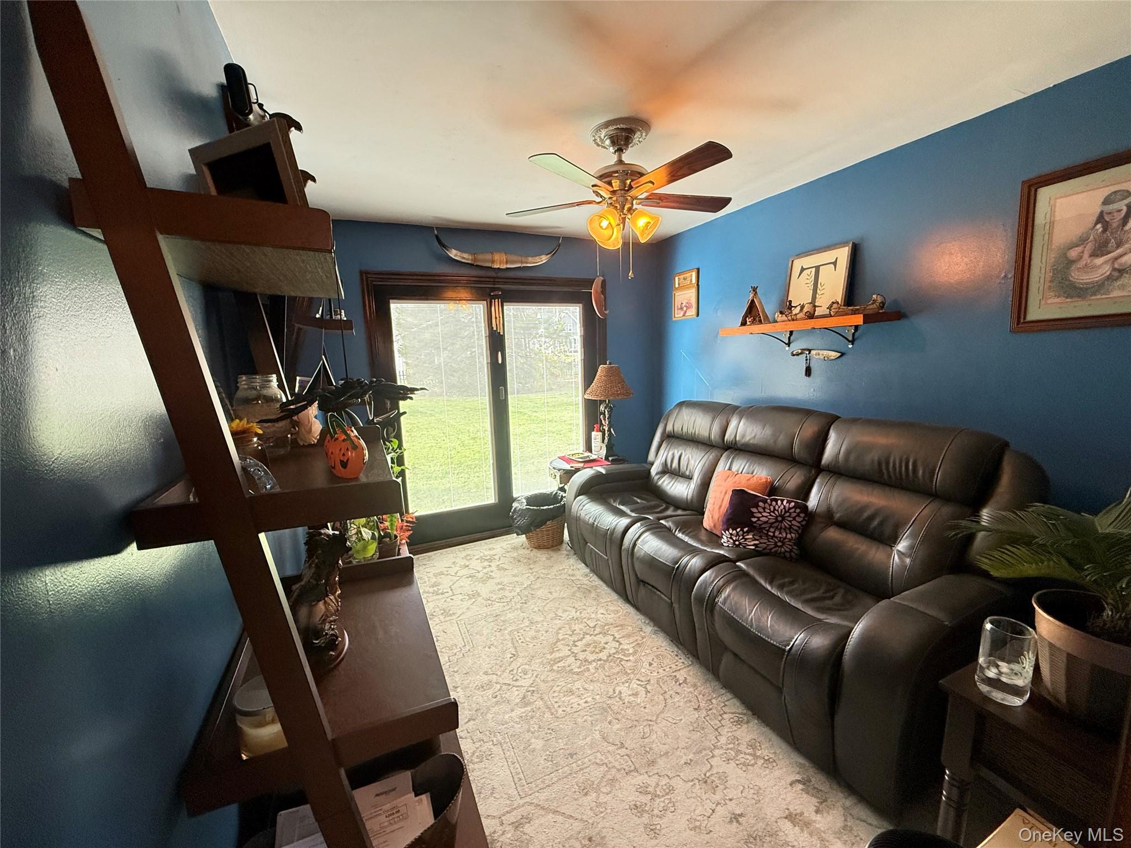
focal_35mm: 14
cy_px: 424
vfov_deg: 85.7
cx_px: 566
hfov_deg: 102.1
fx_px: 457
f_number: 2.2
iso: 320
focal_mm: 2.22
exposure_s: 1/65
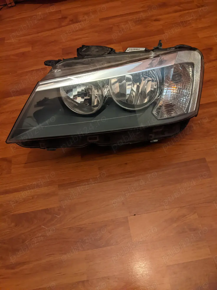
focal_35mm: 27
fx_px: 226
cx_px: 108
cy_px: 145
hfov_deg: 51.3
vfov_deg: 65.3
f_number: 1.8
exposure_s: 1/12.5
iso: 468
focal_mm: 4.44
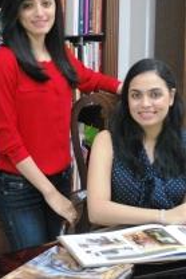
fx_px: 650
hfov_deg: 16.3
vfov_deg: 24.1
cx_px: 102
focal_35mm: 84
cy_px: 101
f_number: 4.5
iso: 1600
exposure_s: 1/20
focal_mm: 26
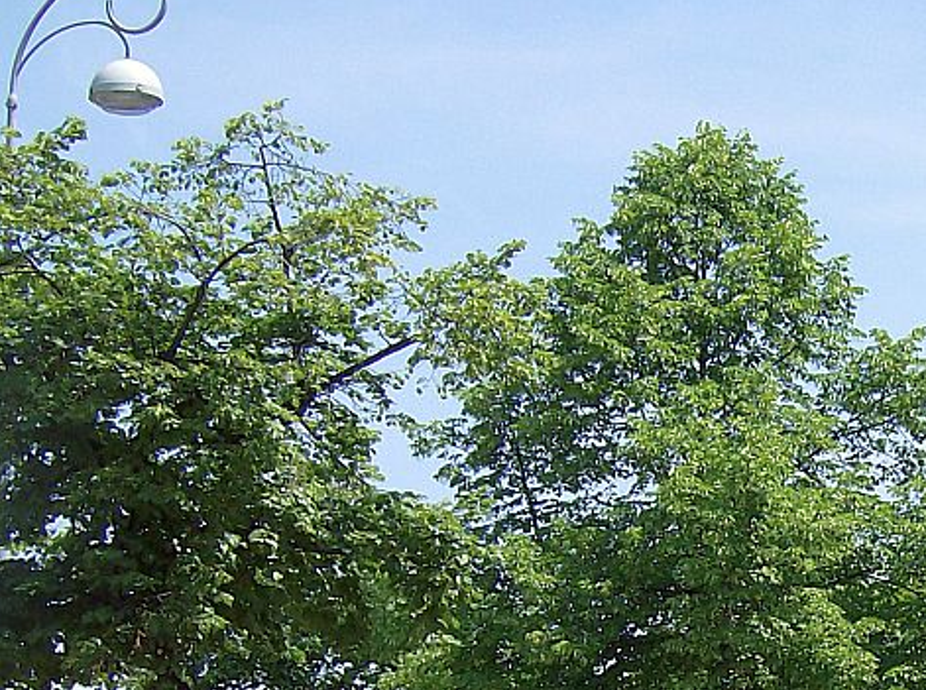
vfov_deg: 14.5
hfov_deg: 19.3
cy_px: 656
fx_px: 2669
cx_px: 847
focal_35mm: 100
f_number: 5.1
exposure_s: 1/433
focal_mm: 7.7
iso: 100
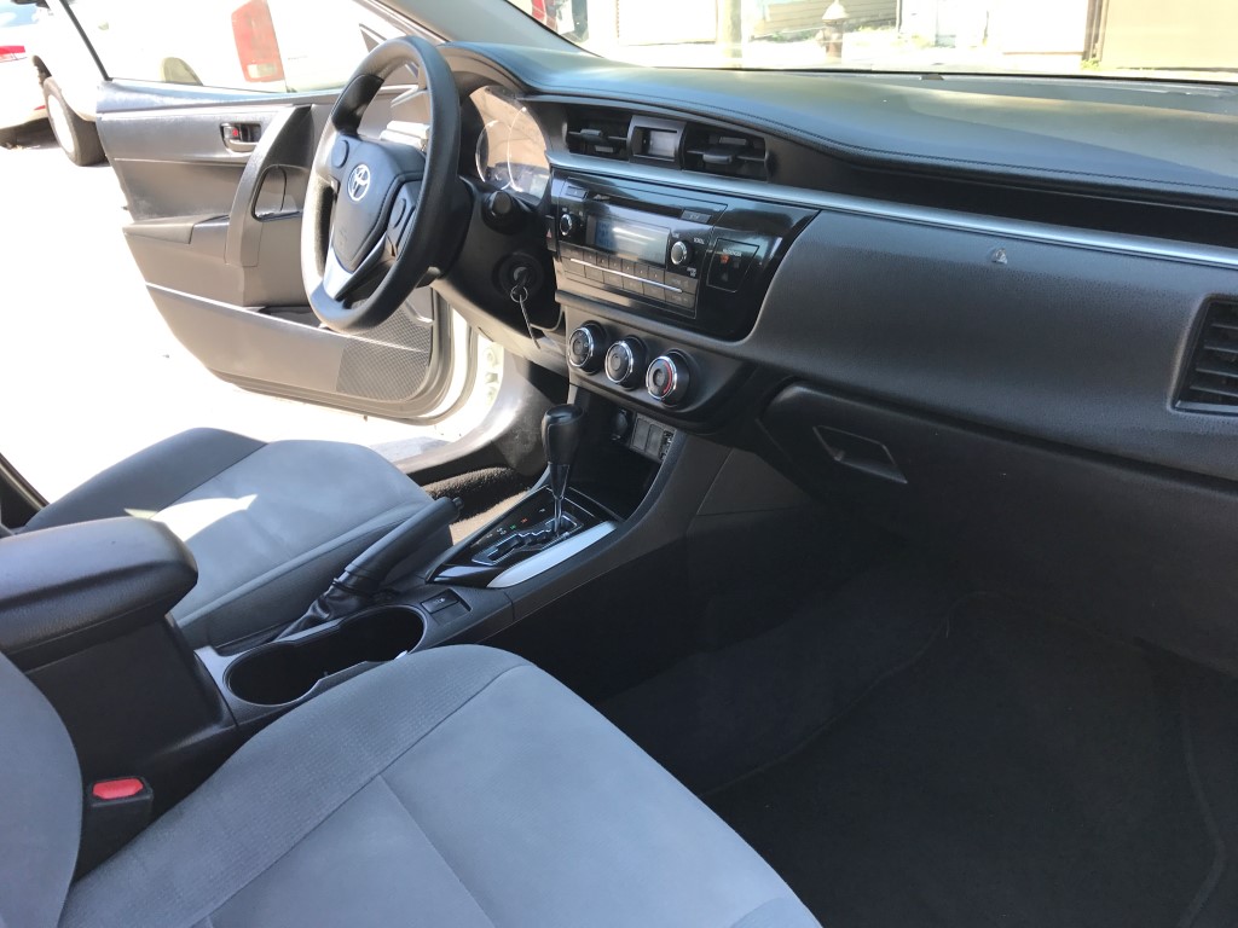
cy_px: 464
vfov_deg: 49.7
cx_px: 619
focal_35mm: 28
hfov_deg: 63.4
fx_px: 1001
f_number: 1.8
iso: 20
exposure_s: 1/215
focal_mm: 3.99
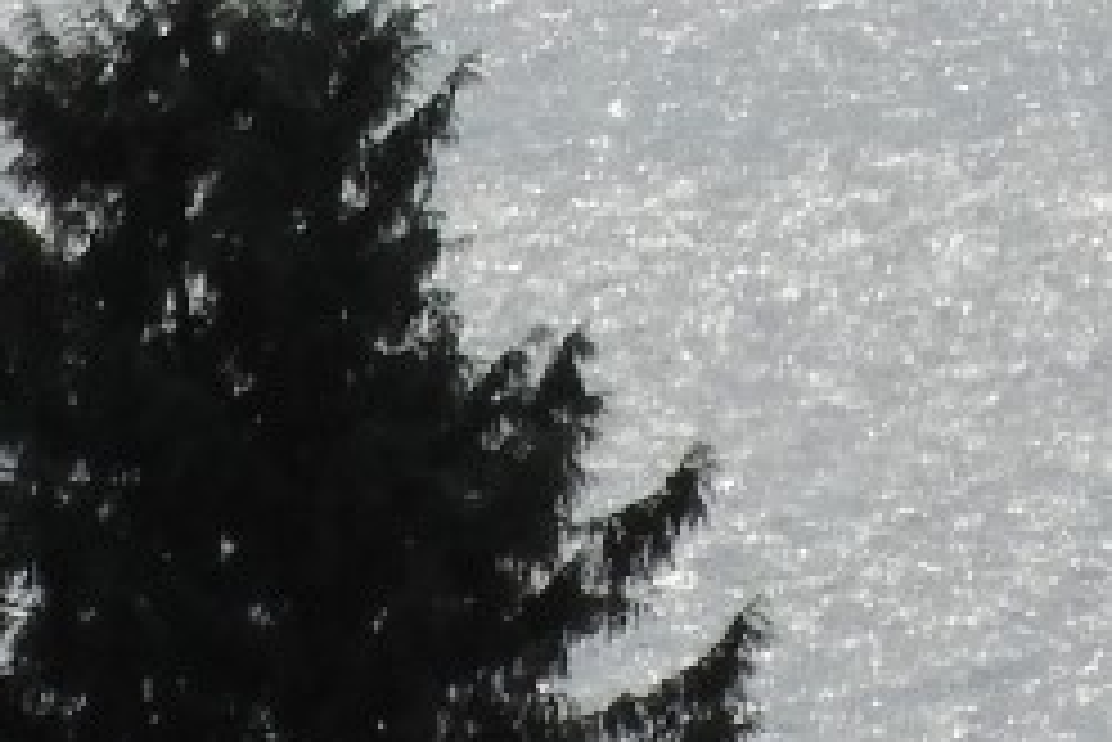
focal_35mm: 3336
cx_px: 716
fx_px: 103101
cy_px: -261
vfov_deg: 0.4
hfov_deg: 0.6
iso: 100
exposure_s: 1/800
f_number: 5.6
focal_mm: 98.5
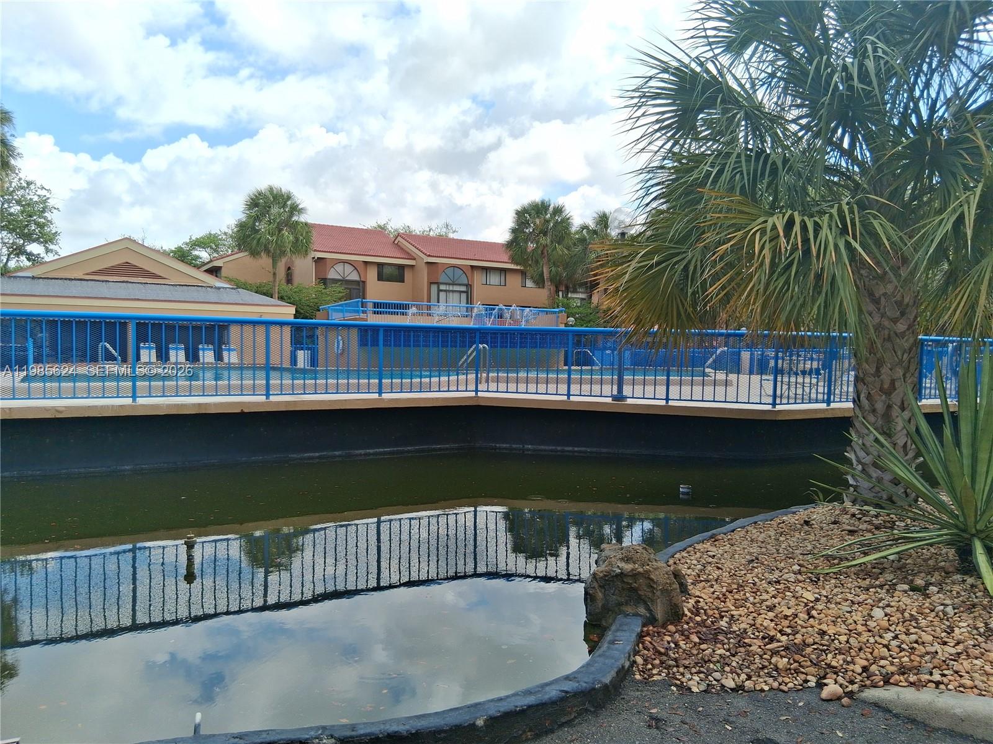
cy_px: 372
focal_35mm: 26
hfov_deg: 67.3
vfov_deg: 53.1
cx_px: 496
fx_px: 746
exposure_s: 1/835
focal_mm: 3.98
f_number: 1.8
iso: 25
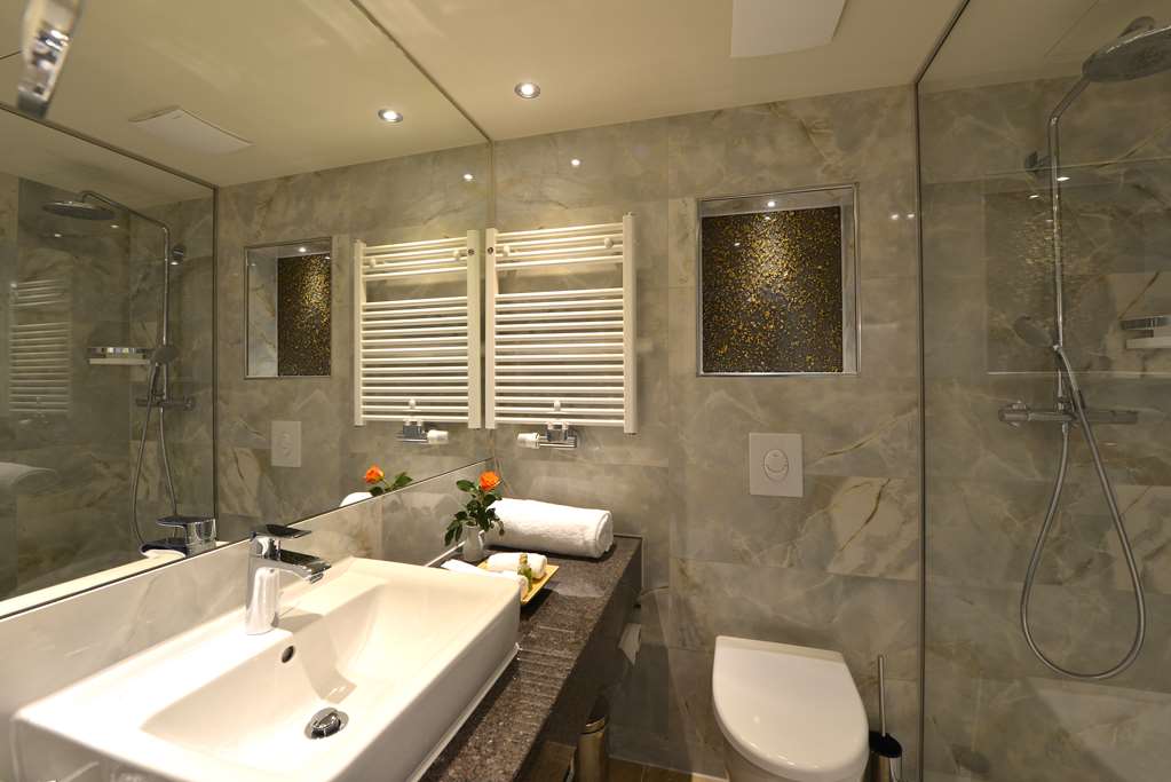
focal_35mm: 14
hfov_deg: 104.2
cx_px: 586
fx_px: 456
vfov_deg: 81.3
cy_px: 391
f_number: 9
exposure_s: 1/5
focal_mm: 14
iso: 200
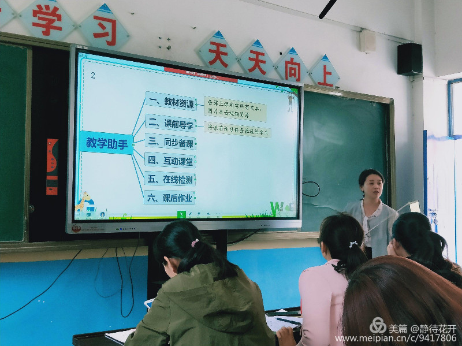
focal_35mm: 23
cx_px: 231
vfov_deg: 58.8
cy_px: 173
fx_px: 307
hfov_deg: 74.0
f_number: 1.7
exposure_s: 1/50
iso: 166
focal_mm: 3.99
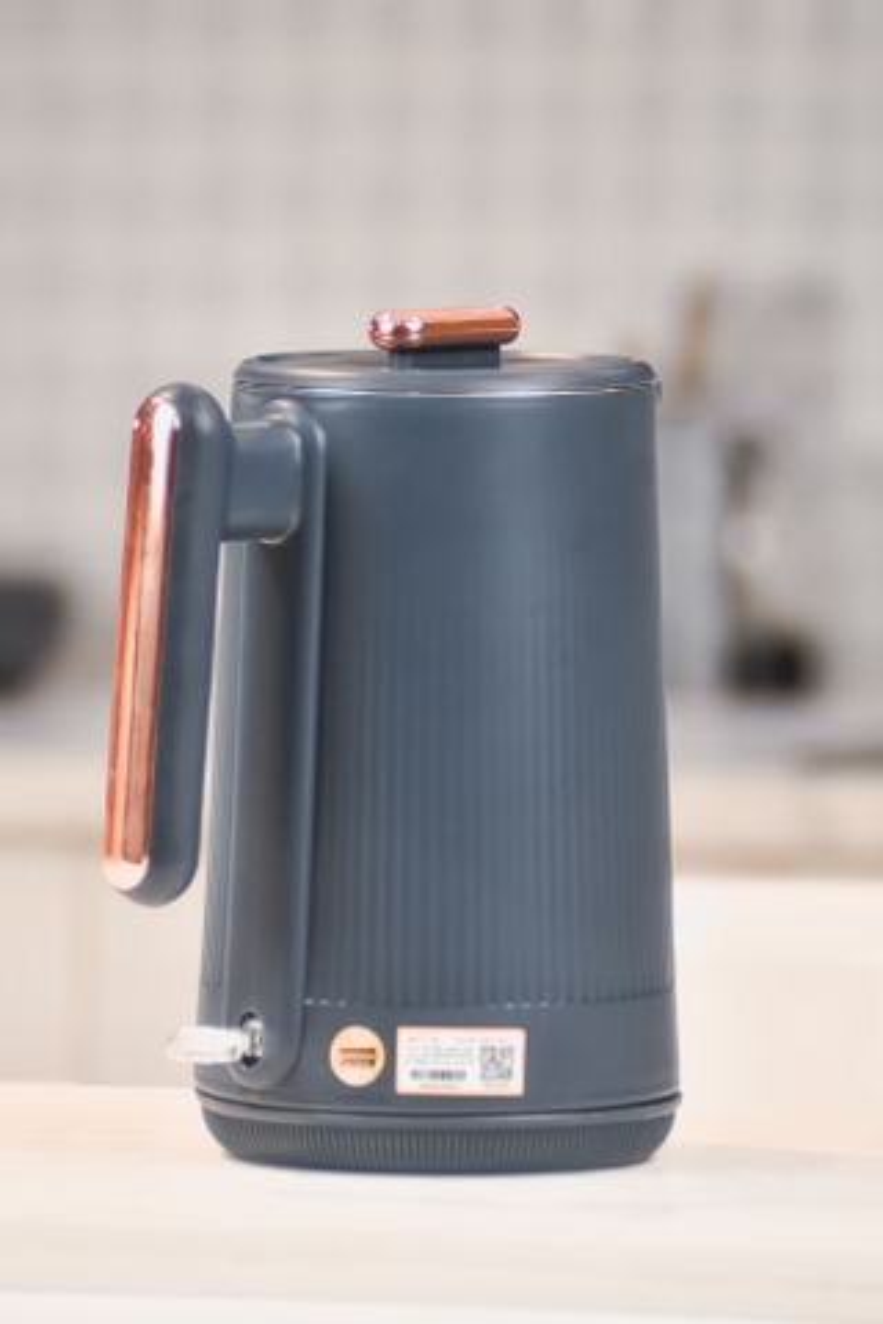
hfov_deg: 3.8
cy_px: 662
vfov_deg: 5.7
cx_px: 442
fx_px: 13244
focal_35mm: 360
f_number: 5.6
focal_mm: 240
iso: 500
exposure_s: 1/160
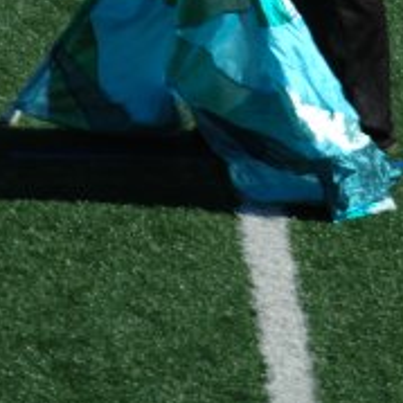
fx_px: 22549
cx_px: 323
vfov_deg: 1.0
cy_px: -113
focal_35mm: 1712
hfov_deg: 1.0
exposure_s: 1/1000
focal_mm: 400
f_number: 5.6
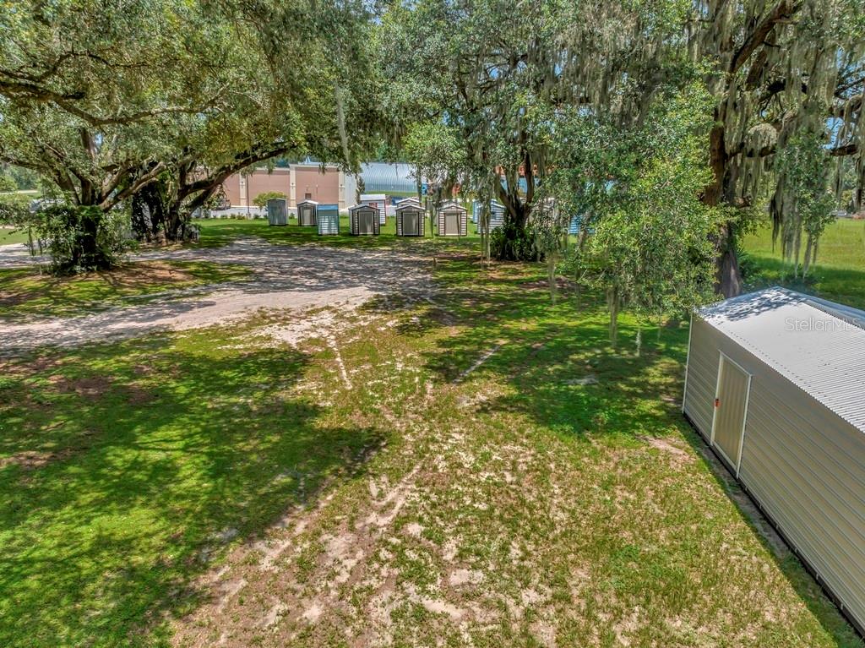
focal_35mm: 24
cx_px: 432
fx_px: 599
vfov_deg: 56.8
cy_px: 324
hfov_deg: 71.6
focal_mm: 12.29
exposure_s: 1/800
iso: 100
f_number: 5
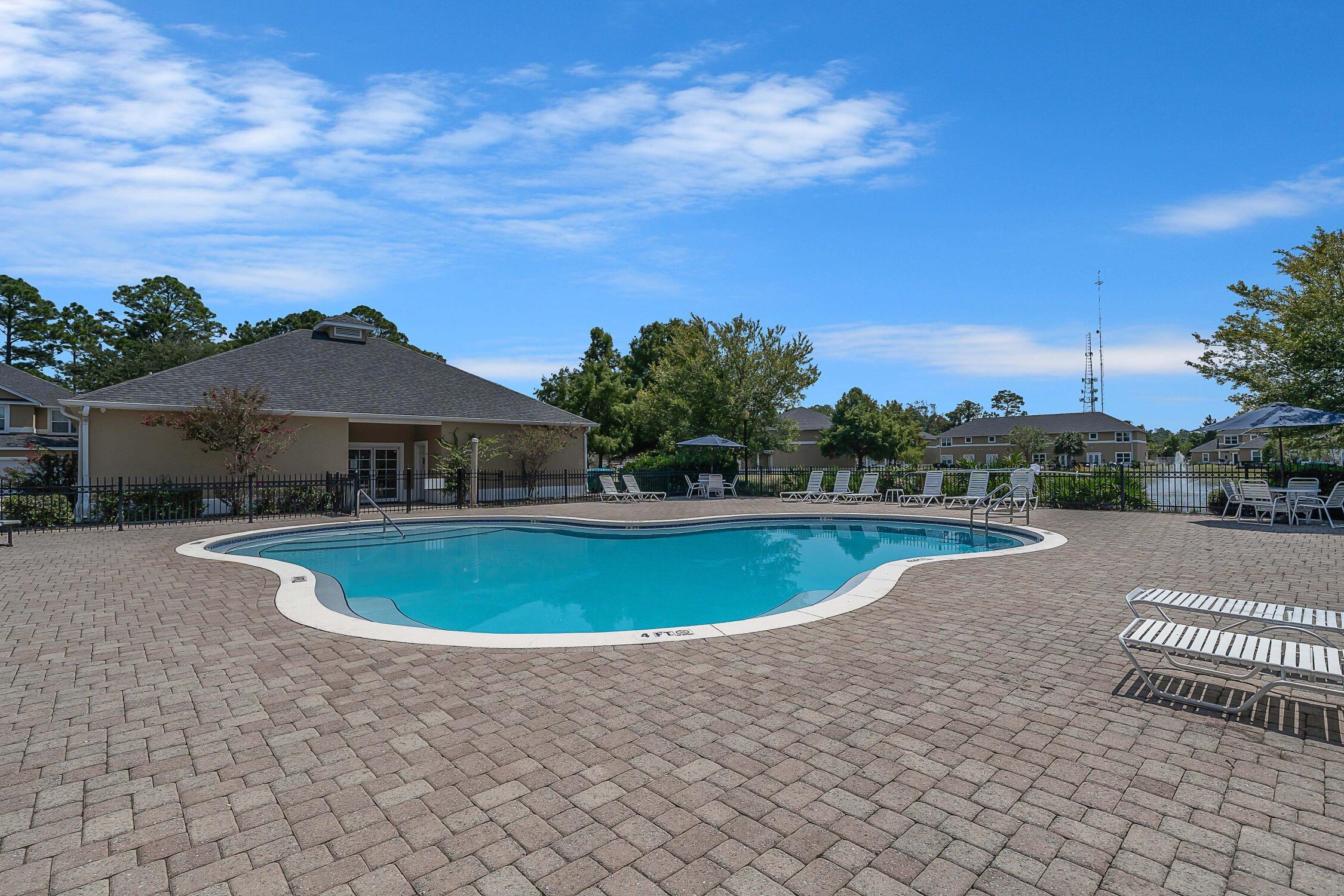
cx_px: 699
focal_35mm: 16
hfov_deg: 96.7
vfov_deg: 73.7
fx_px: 597
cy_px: 449
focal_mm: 12
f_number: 5
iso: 100
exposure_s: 1/1600
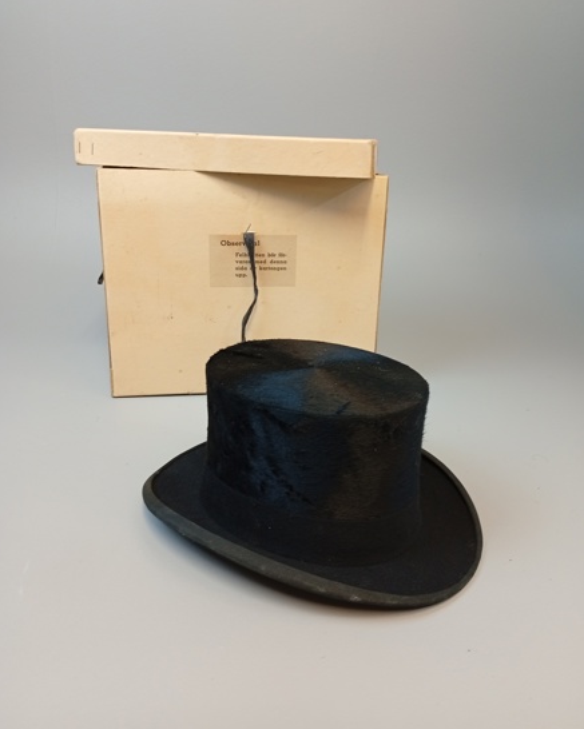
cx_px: 298
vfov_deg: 60.4
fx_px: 626
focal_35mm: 29
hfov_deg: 50.0
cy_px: 342
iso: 339
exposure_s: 1/33.3
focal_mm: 3.98
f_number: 1.8
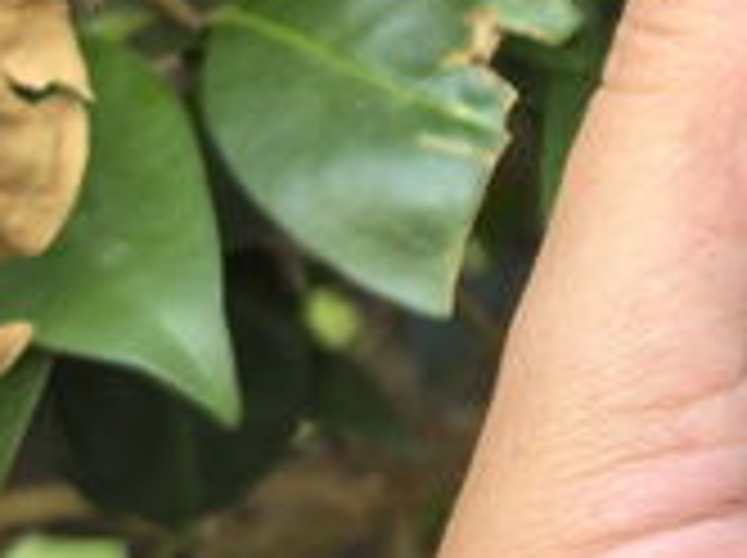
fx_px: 4805
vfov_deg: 6.6
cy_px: 187
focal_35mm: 223
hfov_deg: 8.5
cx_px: 1429
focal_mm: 8.5
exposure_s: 1/100
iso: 64
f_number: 2
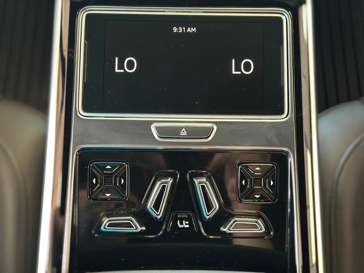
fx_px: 505
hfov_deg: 39.7
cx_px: 182
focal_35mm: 48
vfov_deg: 30.3
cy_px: 136
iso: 640
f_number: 1.78
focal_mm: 6.86
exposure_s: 1/40
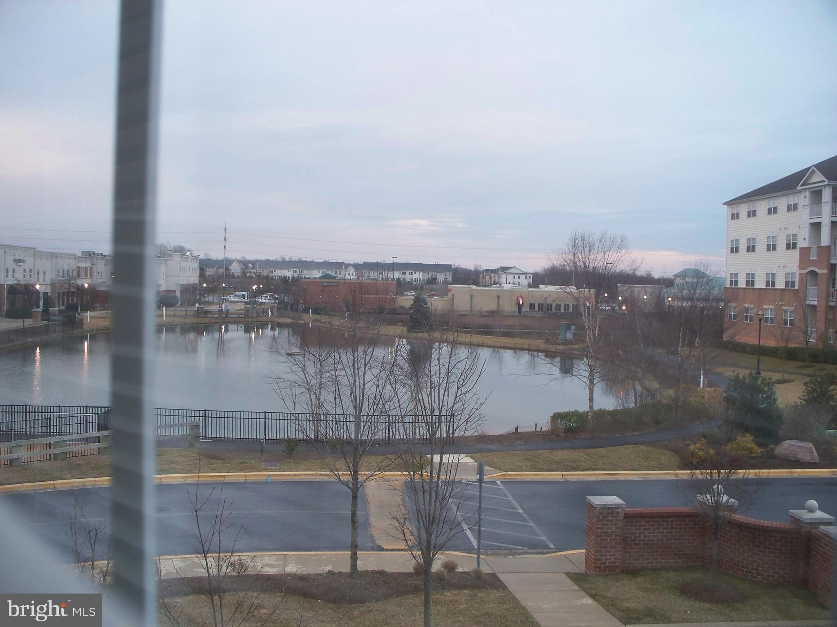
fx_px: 870
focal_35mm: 36
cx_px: 418
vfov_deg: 39.7
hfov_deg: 51.4
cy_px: 314
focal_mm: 7.54
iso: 200
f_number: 2.8
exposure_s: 1/60
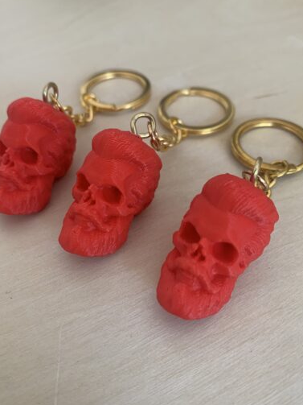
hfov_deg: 45.4
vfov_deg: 58.3
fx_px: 362
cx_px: 142
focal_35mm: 31
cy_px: 212
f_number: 1.8
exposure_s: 1/62
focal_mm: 4.25
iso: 100
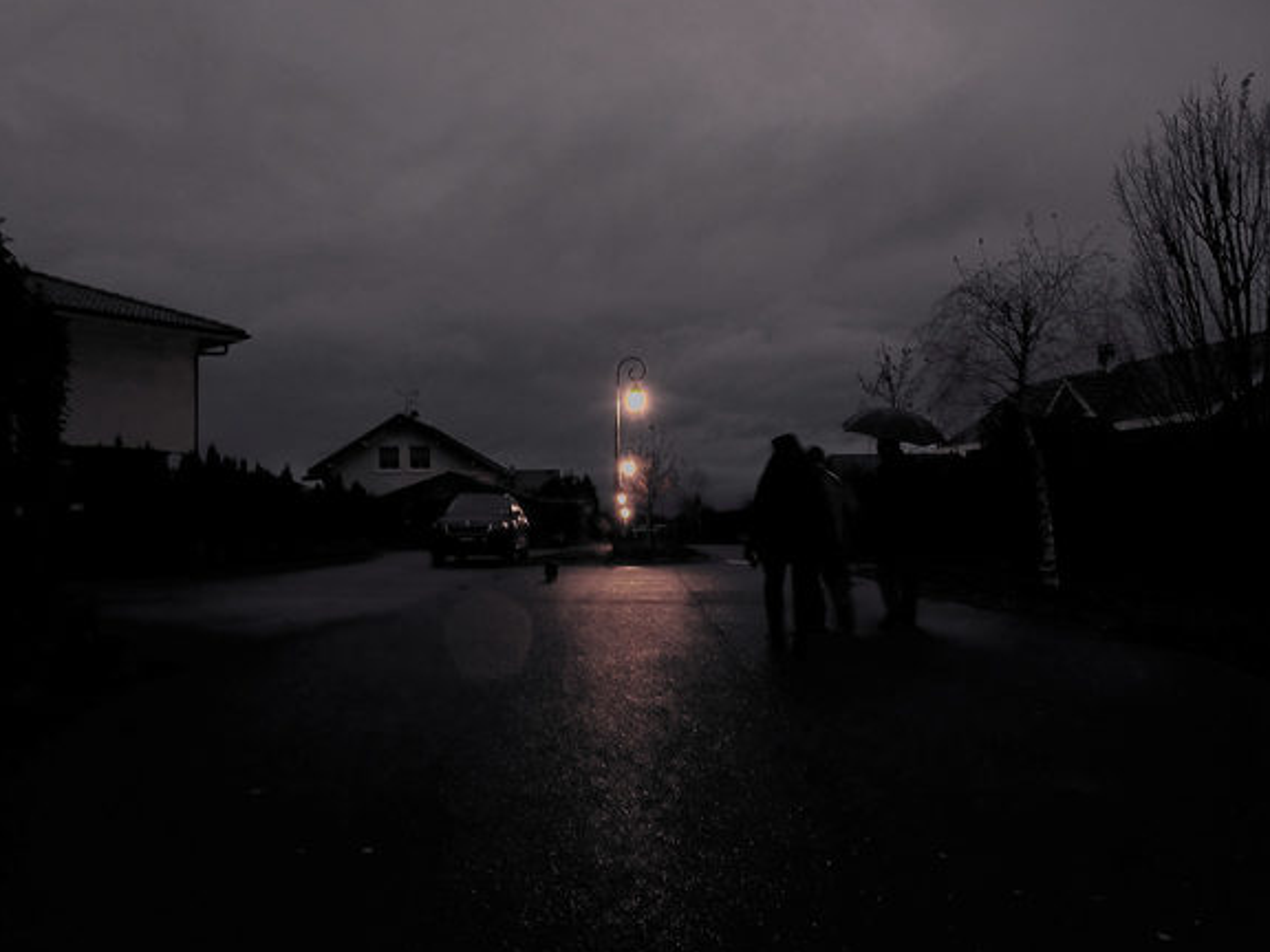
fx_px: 917
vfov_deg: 54.9
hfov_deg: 69.4
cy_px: 487
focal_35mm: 25
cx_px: 639
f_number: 3.5
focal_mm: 4.1
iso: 400
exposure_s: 1/6
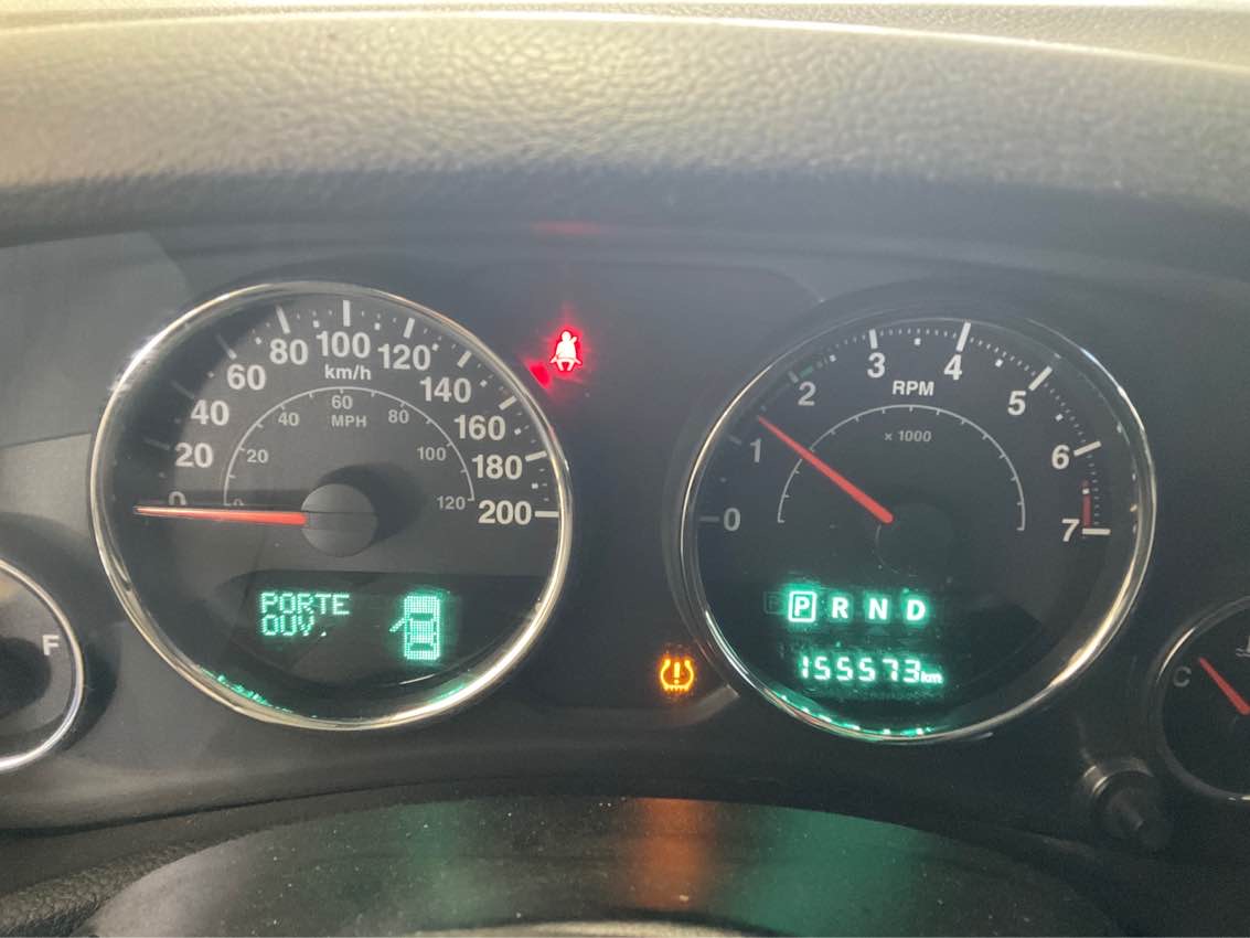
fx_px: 1047
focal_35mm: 29
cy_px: 469
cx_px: 625
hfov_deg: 61.7
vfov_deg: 48.2
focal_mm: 3
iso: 500
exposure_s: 1/30
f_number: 1.8
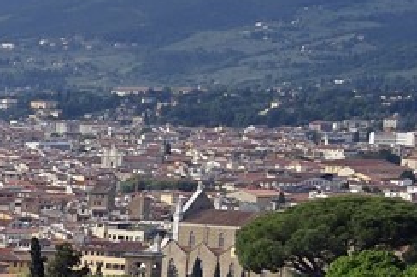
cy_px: 477
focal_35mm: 210
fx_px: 2429
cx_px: -921
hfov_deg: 8.1
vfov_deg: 6.4
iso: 200
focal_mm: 32
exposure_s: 1/250
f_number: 11
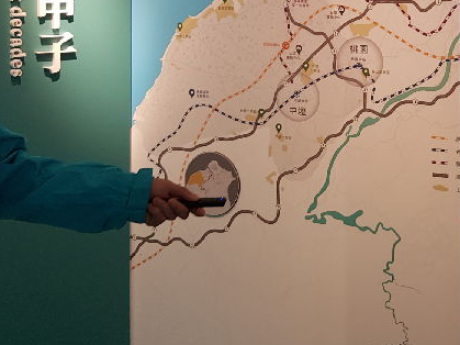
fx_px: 890
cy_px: -24
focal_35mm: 67
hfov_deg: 28.6
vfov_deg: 21.0
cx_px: 343
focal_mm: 4.2
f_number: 1.7
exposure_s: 1/60
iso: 64
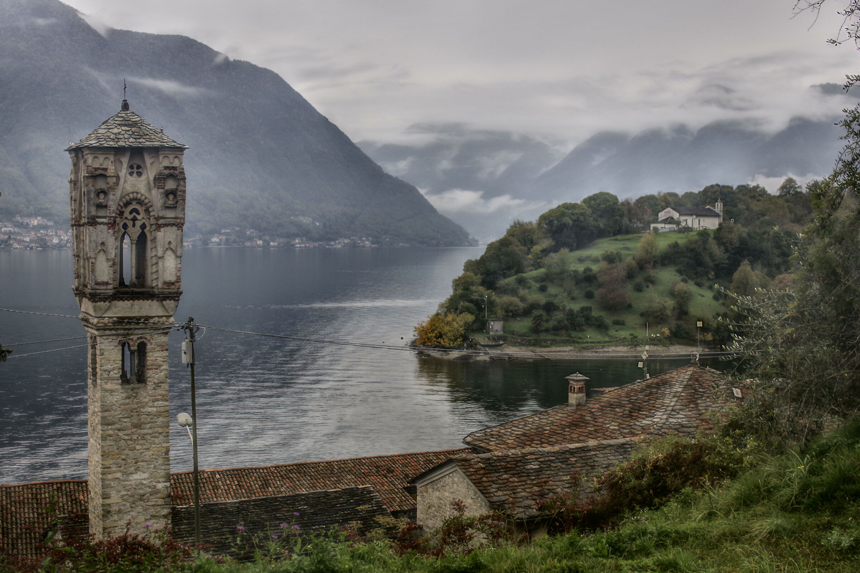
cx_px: 430
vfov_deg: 29.9
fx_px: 1075
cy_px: 286
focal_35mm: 45
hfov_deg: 43.6
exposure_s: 1/40
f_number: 4
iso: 200
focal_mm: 30
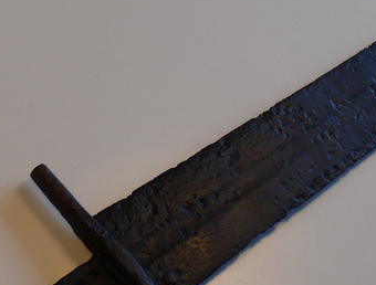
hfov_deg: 18.4
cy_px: 151
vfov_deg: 14.1
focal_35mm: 106
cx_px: 274
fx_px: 1156
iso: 100
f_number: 3.2
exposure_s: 1/40
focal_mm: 9.6
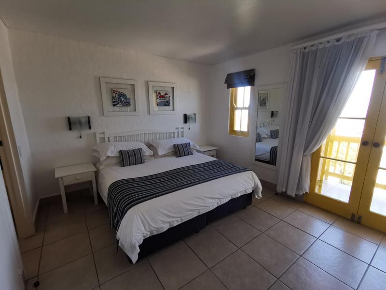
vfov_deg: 78.1
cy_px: 145
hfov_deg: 94.5
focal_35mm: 16
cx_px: 193
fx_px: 178
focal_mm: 2.35
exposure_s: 1/100
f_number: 2.2
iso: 100
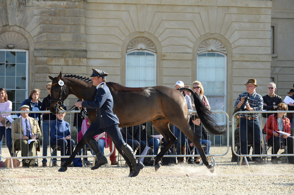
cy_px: 98
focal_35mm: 116
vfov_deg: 11.8
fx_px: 947
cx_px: 147
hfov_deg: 17.7
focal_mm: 116
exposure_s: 1/1000
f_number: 6.3
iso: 800
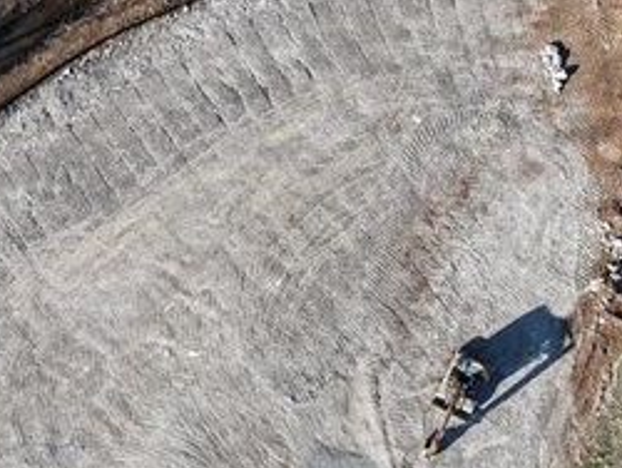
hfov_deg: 39.4
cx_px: 388
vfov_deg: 30.3
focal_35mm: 48
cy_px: 263
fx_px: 863
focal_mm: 8.67
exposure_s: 1/1250
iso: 100
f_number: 1.8
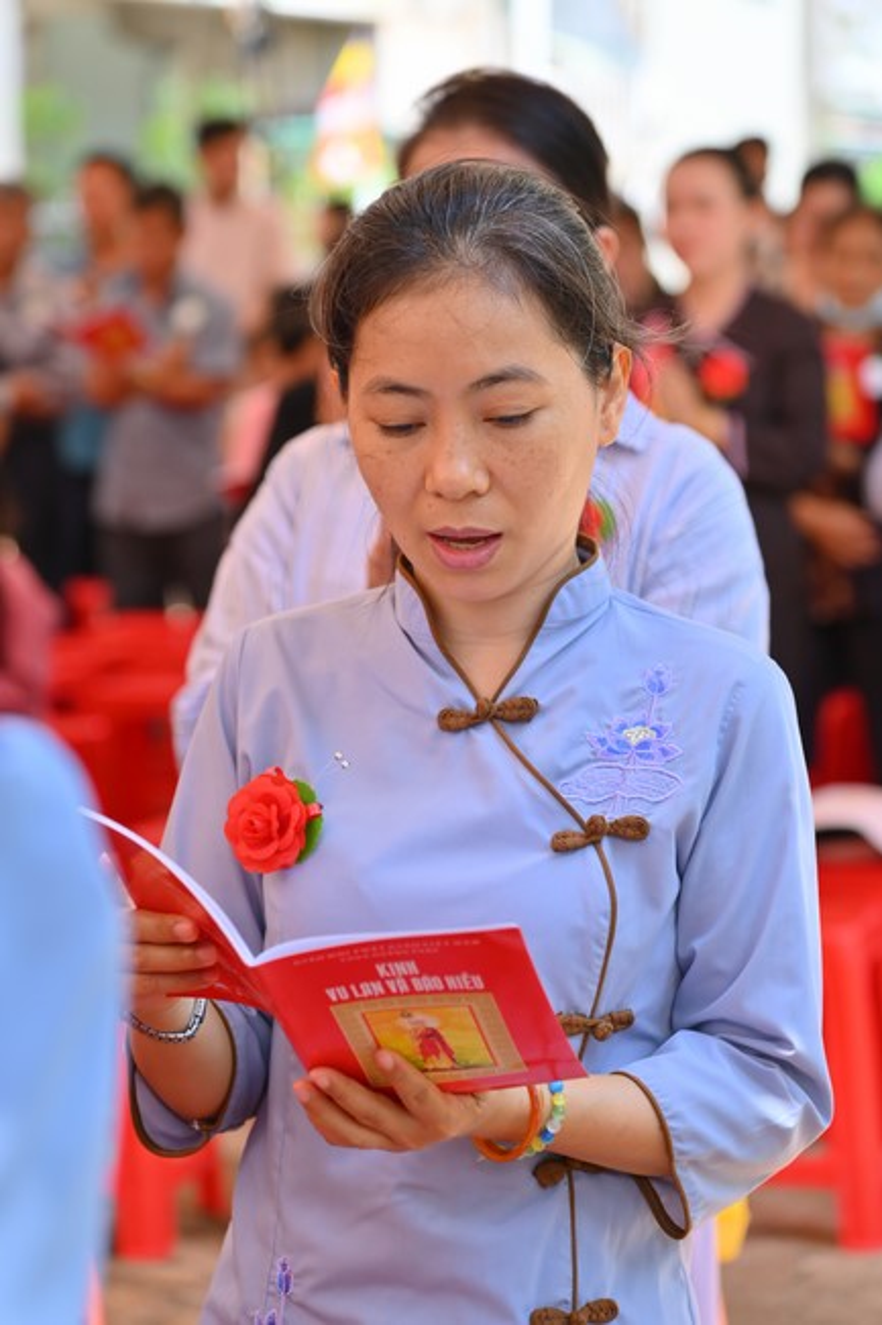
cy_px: 662
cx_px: 441
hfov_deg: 11.4
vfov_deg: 17.1
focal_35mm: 120
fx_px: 4412
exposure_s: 1/100
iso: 100
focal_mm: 120
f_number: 5
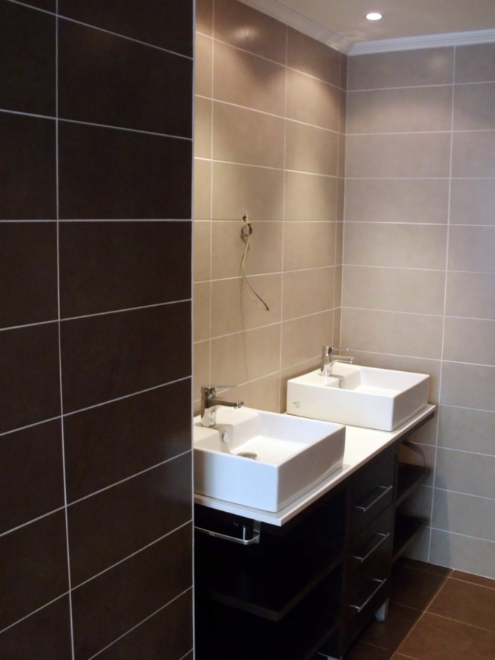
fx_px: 686
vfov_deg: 51.4
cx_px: 248
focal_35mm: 36
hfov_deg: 39.7
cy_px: 330
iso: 400
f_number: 2.9
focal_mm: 6.3
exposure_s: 1/60
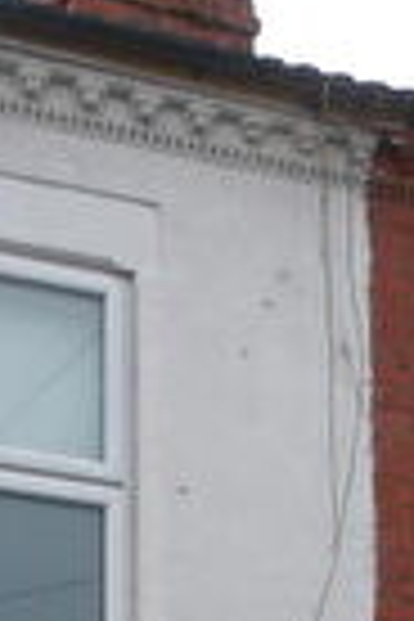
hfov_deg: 10.7
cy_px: 1006
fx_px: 2191
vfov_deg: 14.7
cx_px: 22
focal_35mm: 127
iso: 100
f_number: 4.1
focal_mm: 4.3
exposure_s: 1/238
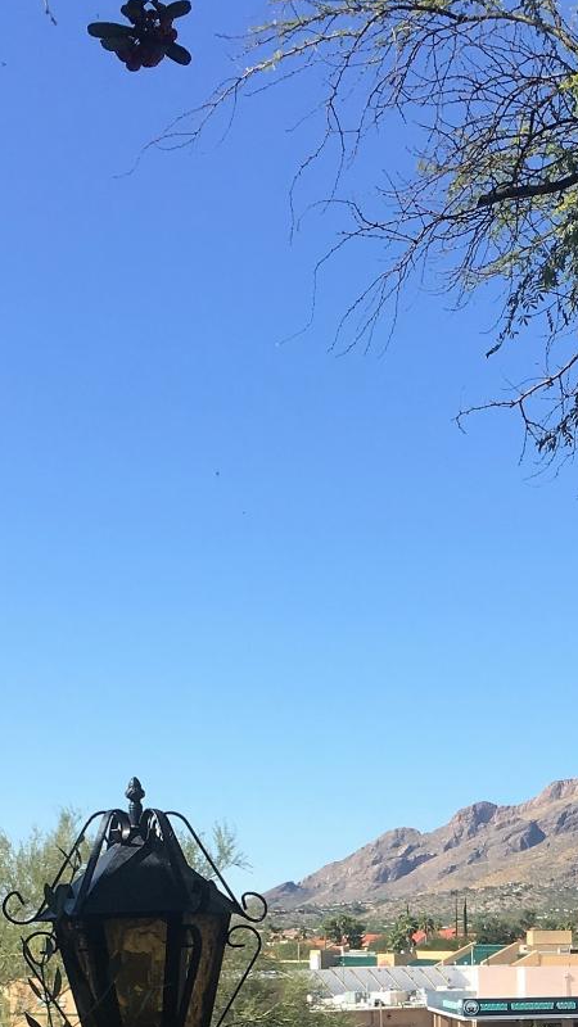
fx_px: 2152
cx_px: 569
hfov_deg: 15.0
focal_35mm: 79
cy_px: 1022
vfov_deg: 25.5
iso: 25
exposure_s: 1/1040
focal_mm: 4.15
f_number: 2.2
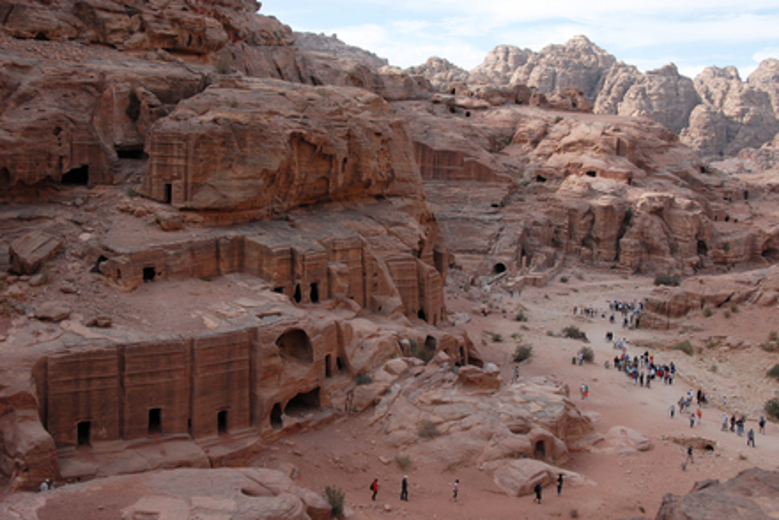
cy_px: 260
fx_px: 1007
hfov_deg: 42.3
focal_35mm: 46
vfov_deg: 29.0
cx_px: 390
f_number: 11
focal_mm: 31
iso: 400
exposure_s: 1/320
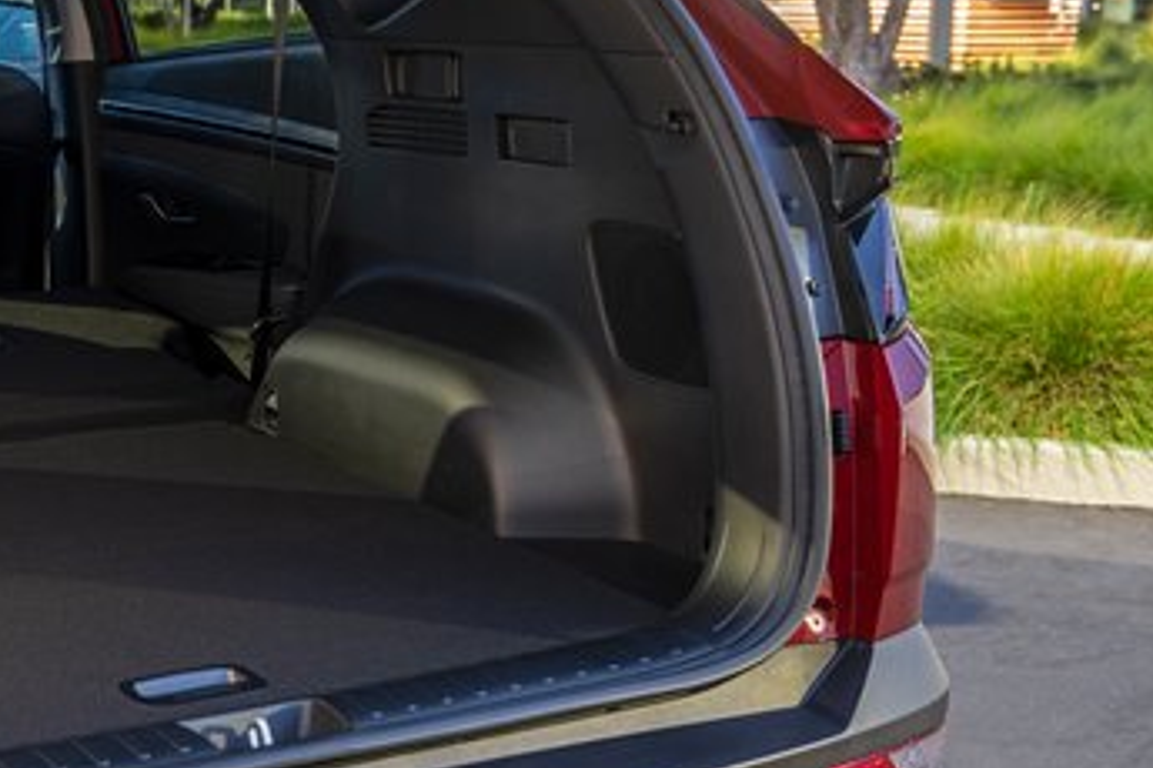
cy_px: 304
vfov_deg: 18.7
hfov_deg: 26.9
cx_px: 160
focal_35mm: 73
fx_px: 2338
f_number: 5
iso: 64
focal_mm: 42
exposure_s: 20
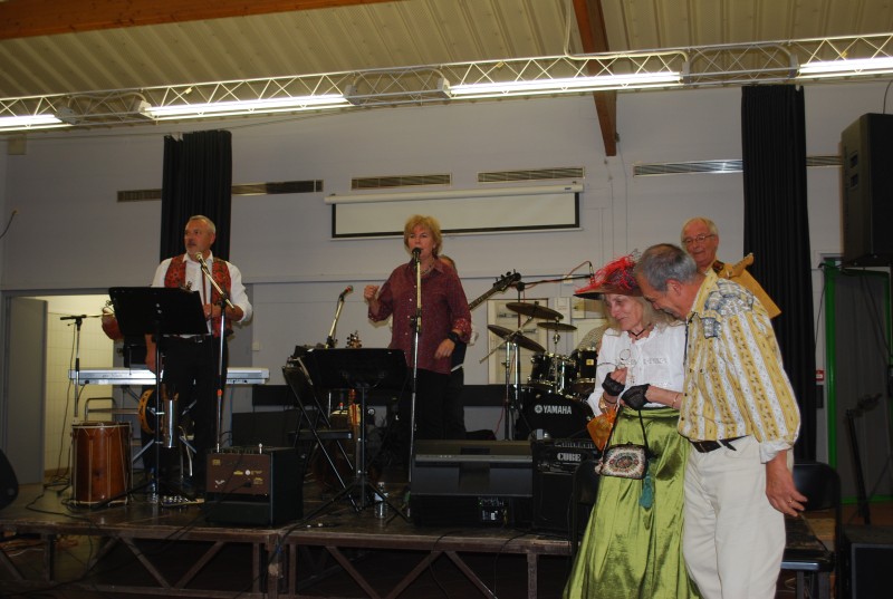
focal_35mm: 42
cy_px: 300
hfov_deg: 46.3
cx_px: 446
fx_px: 1044
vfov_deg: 32.0
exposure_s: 1/60
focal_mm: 28
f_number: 4.5
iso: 250
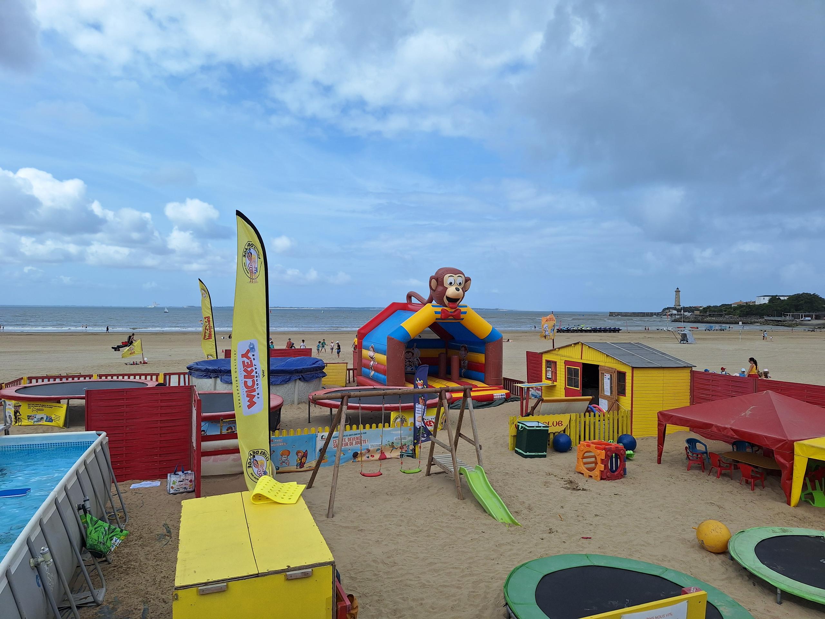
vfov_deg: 58.9
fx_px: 548
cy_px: 310
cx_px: 412
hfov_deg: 73.9
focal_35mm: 23
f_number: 1.8
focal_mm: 5.54
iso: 40
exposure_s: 1/2924
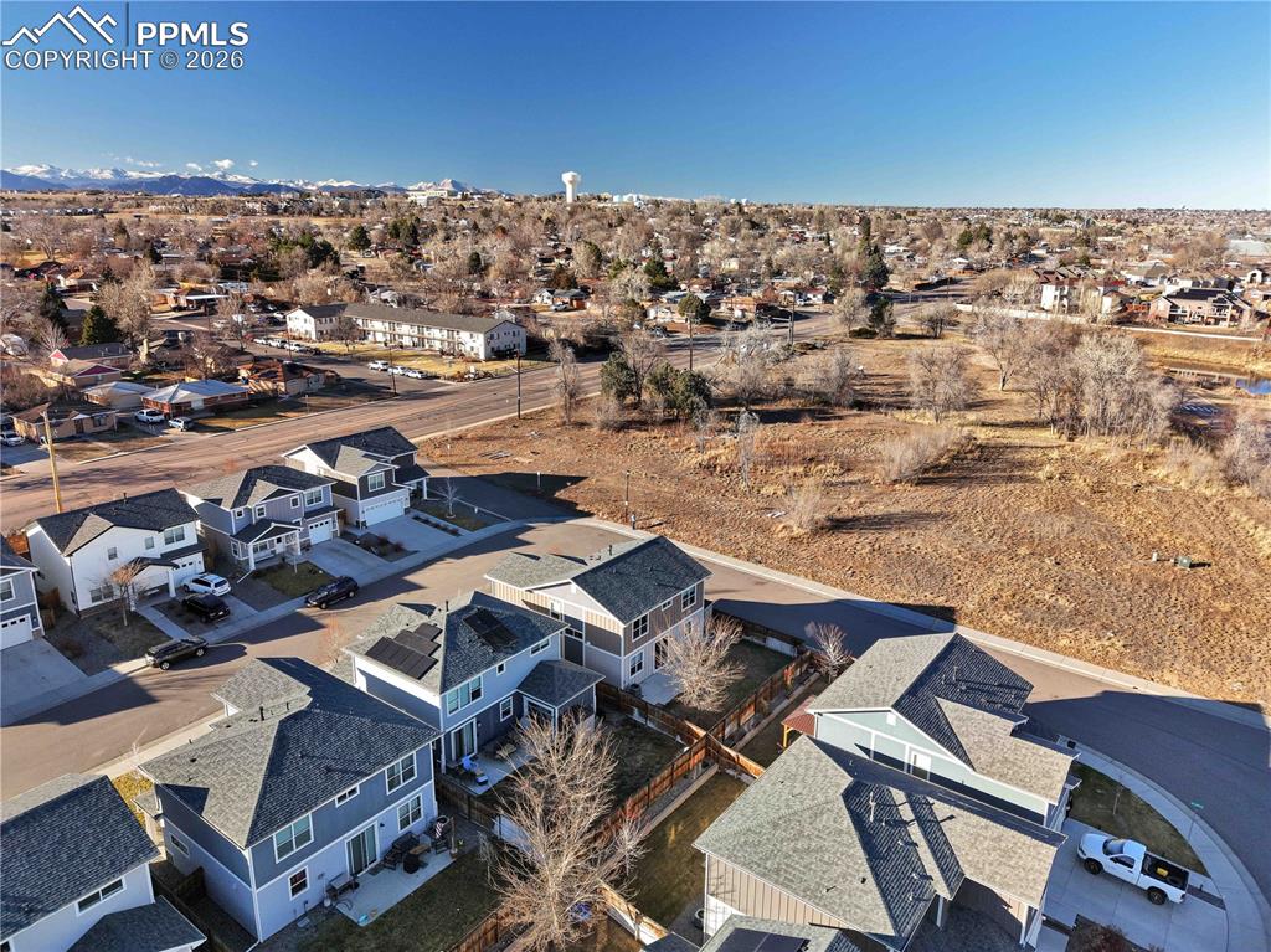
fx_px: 881
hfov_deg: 71.6
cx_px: 636
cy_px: 476
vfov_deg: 56.8
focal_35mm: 24
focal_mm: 8.67
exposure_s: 1/725
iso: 160
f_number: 1.8
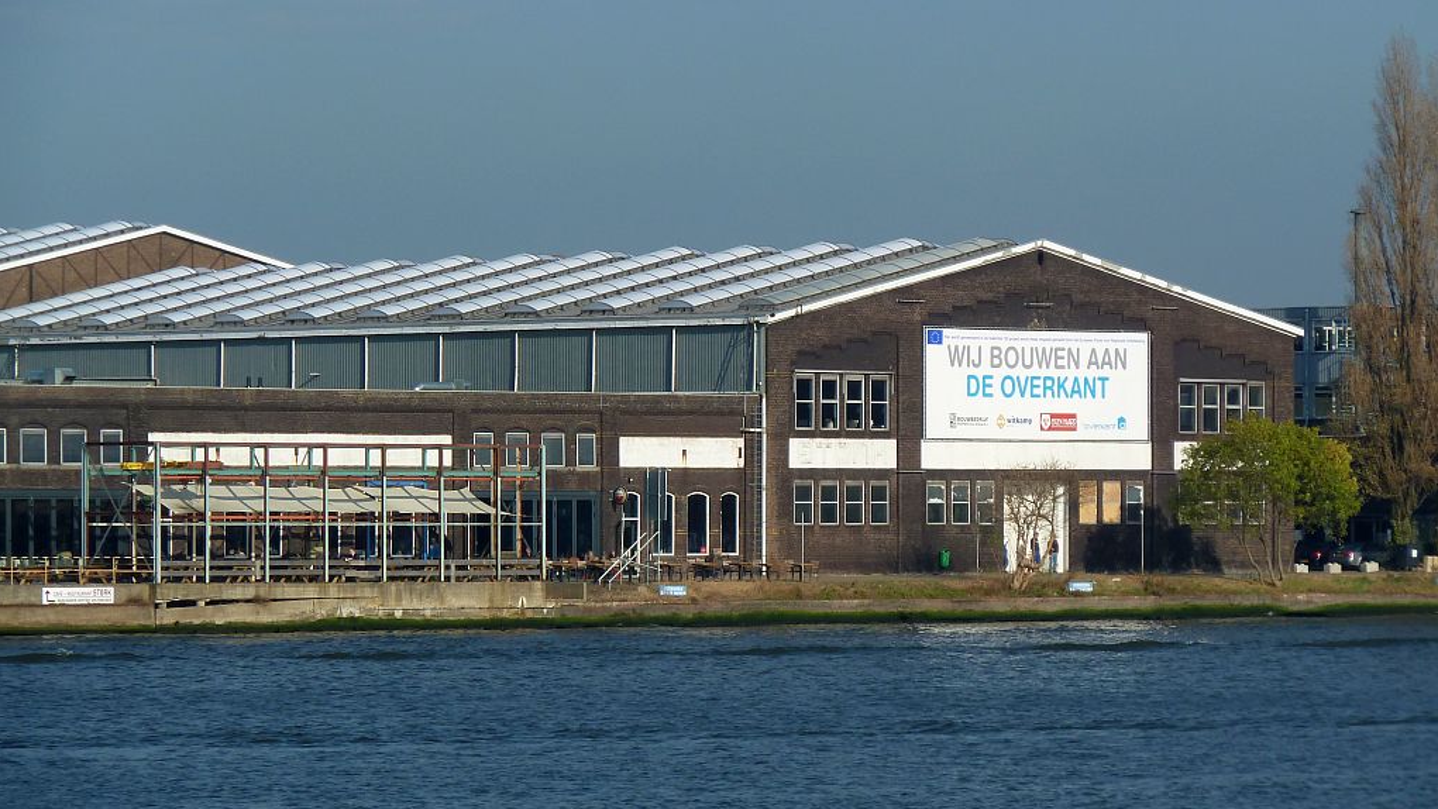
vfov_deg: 6.1
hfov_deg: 10.8
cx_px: 718
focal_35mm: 199
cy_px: 359
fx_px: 7589
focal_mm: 29.9
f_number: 5.6
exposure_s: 1/400
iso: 80
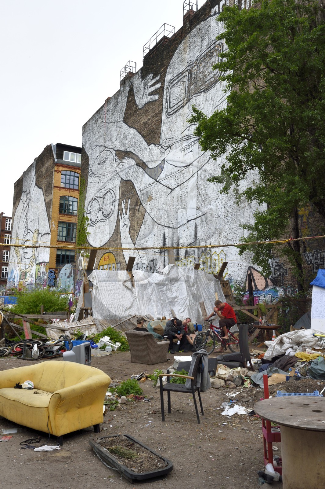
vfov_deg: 58.7
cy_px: 244
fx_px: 434
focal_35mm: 32
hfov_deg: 41.1
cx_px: 162
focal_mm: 32
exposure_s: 1/100
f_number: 22
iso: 400
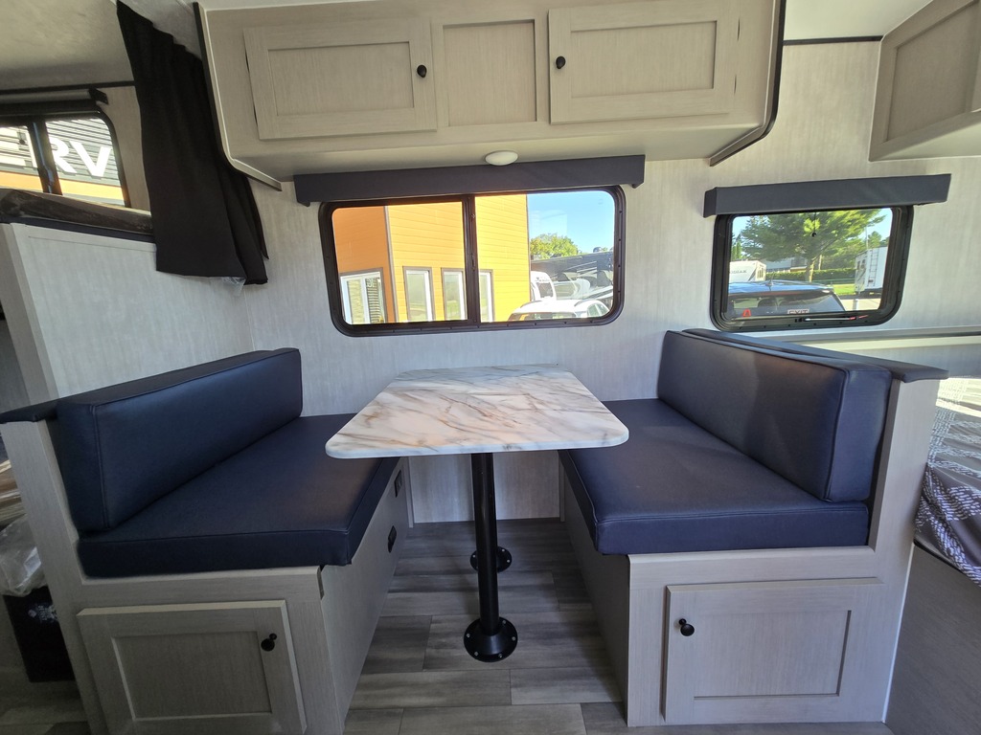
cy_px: 368
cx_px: 490
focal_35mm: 13
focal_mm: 2.2
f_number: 2.2
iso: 80
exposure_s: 1/60
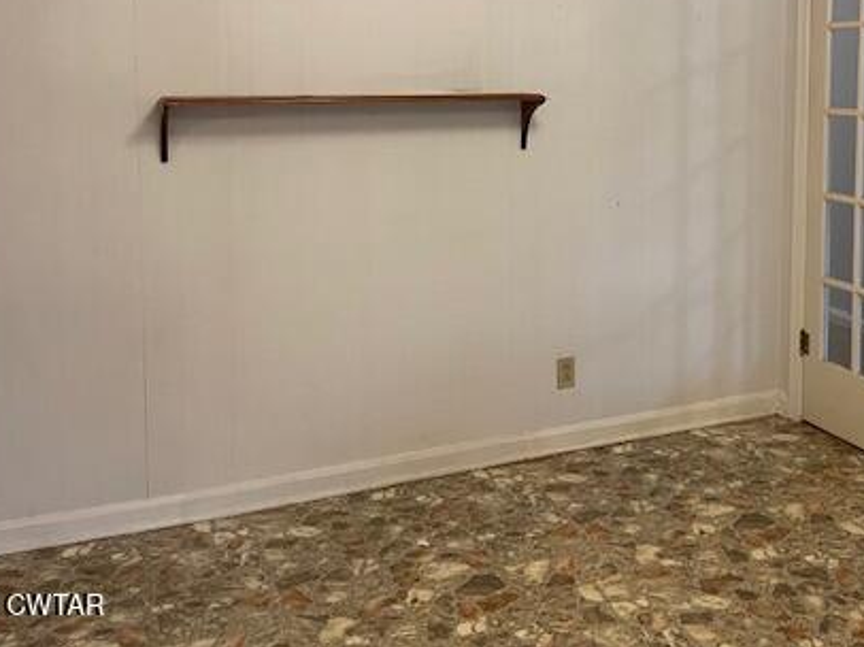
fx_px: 1023
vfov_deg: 34.2
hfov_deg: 45.0
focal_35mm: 41
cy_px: 140
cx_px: 585
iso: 200
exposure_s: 1/60
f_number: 1.6
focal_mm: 4.2
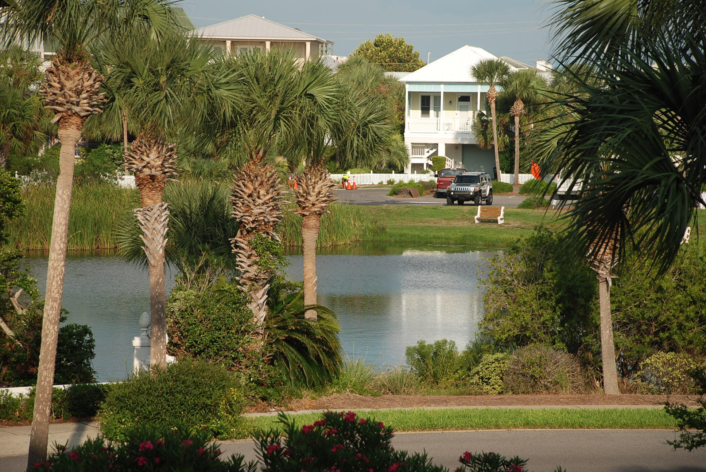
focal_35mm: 150
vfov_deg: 9.2
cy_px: 236
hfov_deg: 13.7
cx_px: 353
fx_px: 2945
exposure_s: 1/500
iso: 140
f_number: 5.6
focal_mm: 100
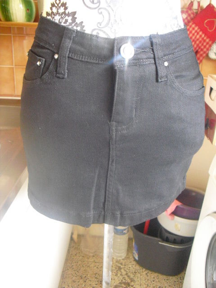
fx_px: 300
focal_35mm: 36
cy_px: 144
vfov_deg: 51.4
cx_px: 108
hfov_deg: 39.7
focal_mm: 6.3
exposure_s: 1/13
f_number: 3.1
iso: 800
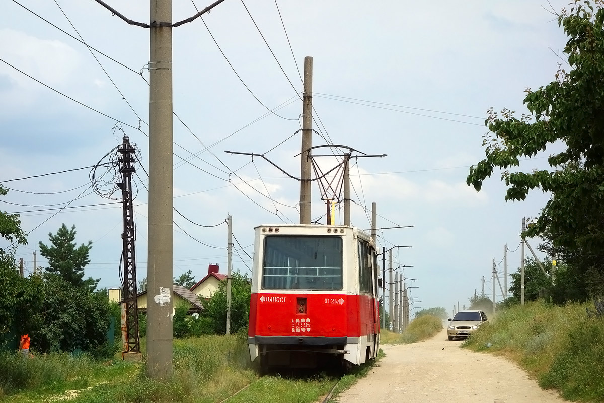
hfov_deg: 20.8
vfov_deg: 14.0
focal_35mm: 98
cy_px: 202
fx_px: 1644
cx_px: 302
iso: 125
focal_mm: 36.28
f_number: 7.1
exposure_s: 1/500
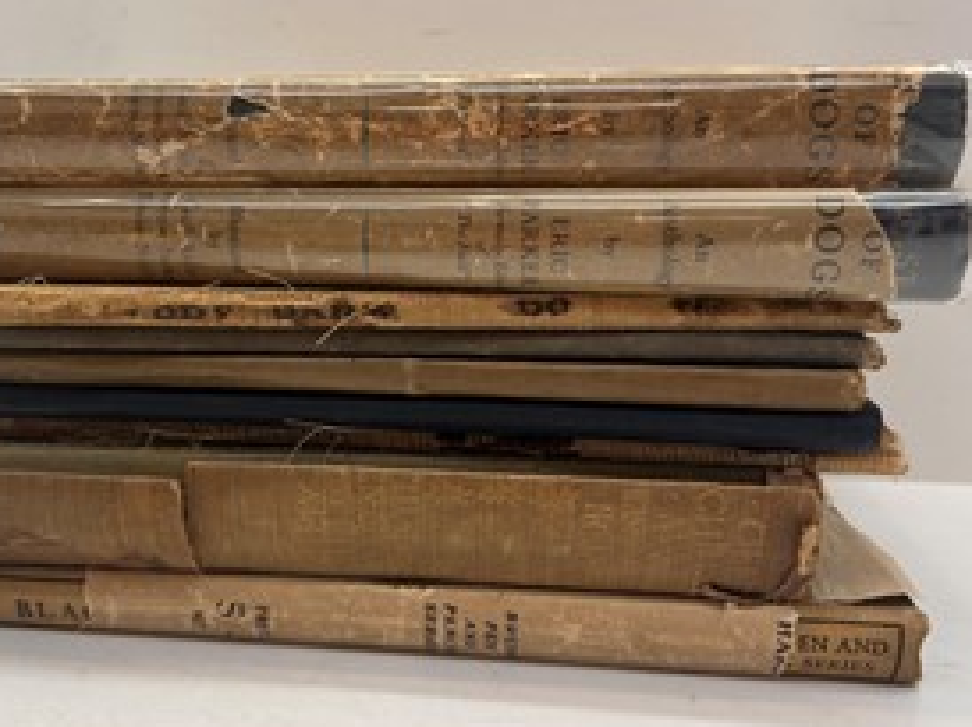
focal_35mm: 38
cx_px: 383
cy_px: 355
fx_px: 1066
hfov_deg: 48.7
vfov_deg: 37.7
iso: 40
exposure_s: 1/100
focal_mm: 5.7
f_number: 1.5
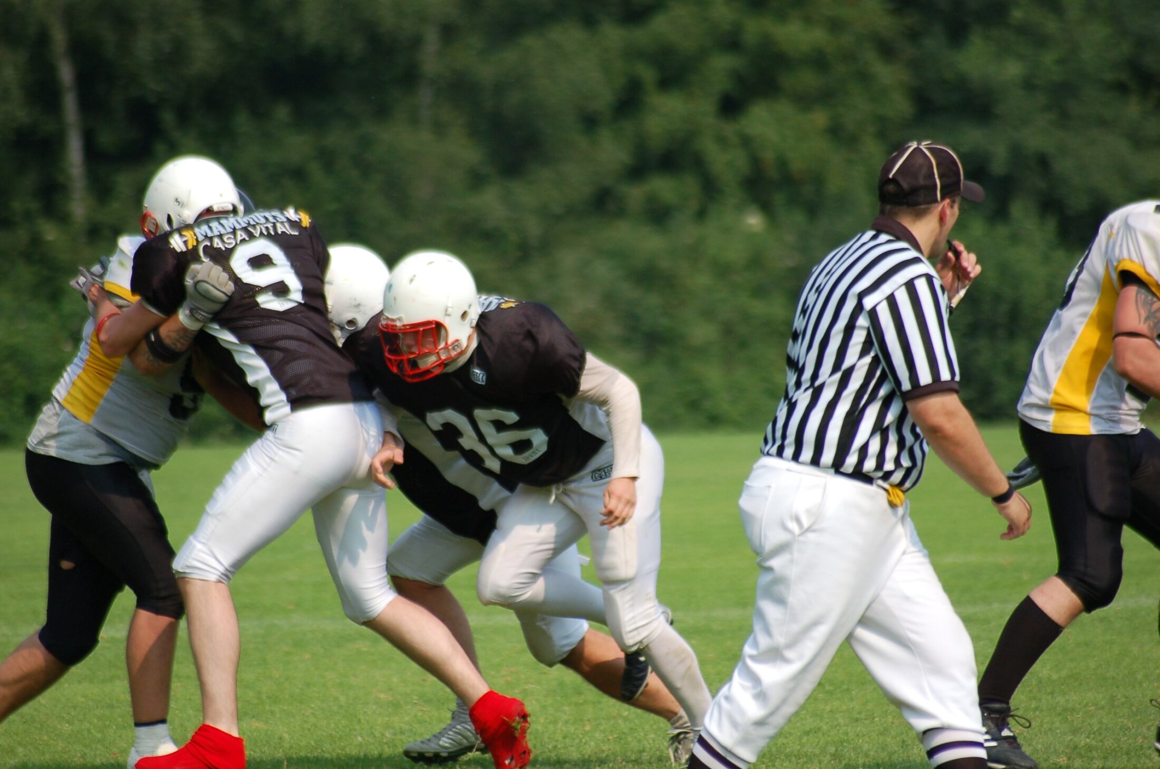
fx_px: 13025
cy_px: 384
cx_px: 580
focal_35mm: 405
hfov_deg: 5.1
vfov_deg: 3.4
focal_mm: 270
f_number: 5.6
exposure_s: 1/1000
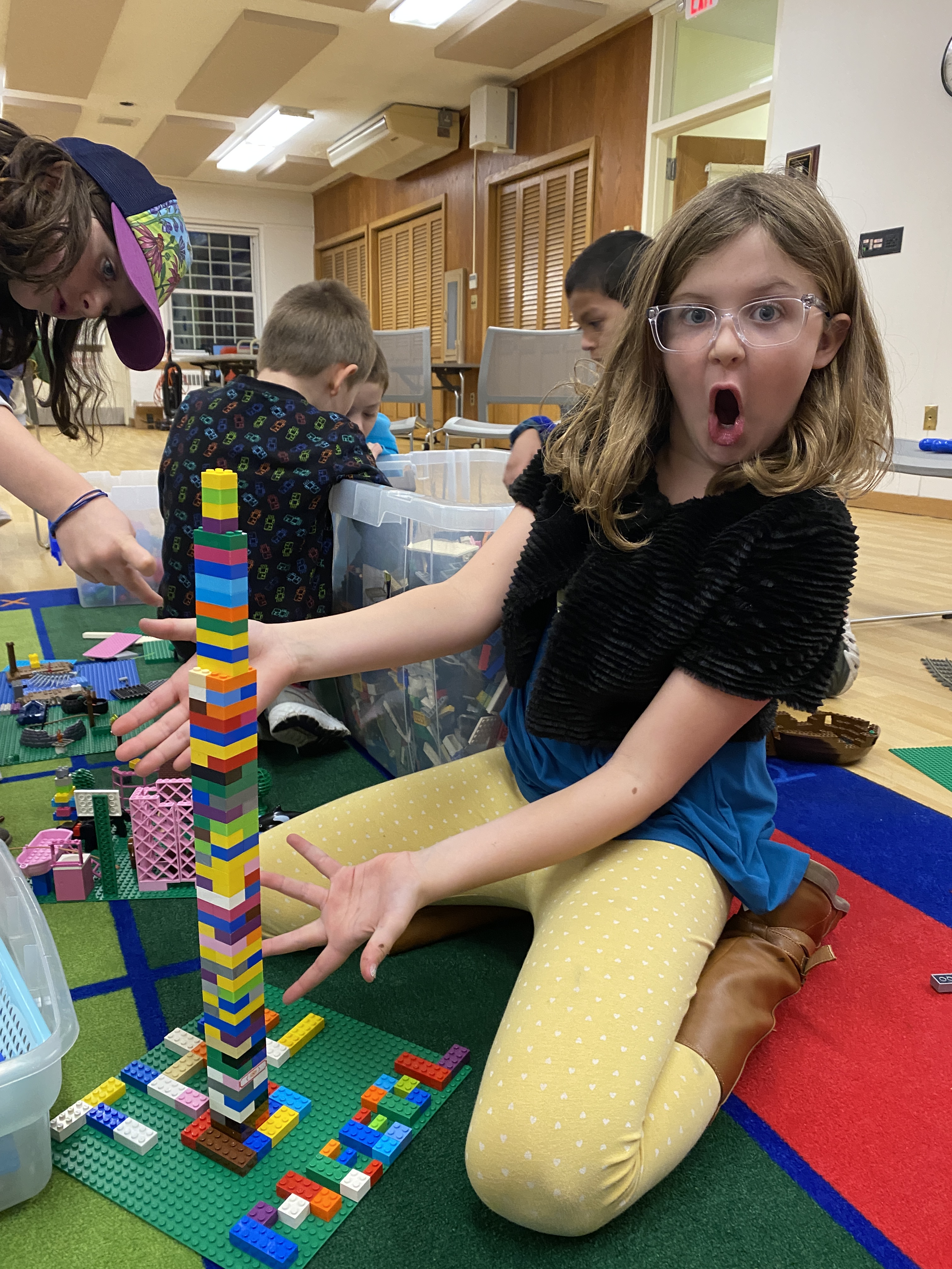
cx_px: 476
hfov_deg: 53.1
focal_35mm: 26
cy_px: 634
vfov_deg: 67.3
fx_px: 953
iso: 320
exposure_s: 1/60
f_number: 1.8
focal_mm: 4.25
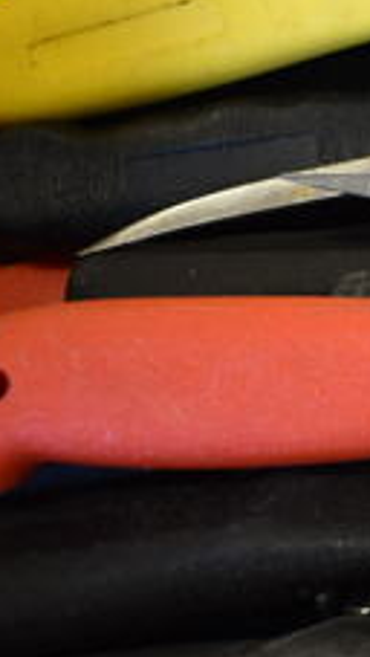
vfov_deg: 27.8
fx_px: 1323
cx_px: 711
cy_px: 373
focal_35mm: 76
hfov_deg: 13.8
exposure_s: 1/30
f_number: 3.5
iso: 400
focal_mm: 18
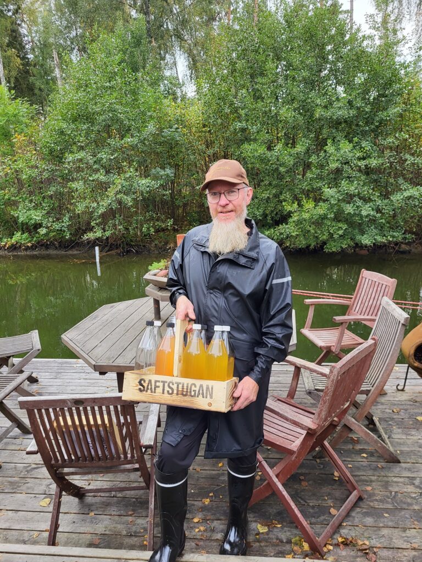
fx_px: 423
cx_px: 211
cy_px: 281
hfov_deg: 53.1
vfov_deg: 67.3
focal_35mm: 26
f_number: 1.8
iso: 40
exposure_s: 1/155
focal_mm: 5.4
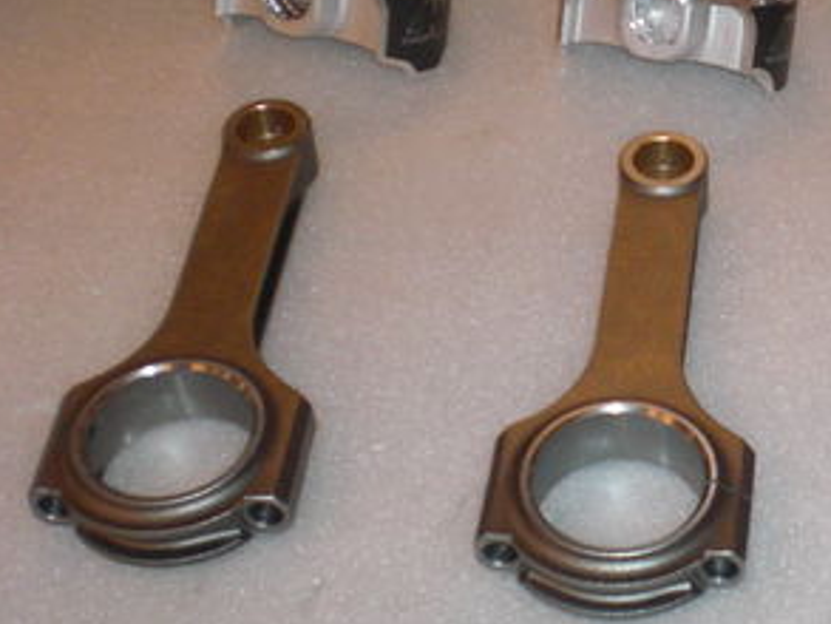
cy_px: 318
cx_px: 834
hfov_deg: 22.6
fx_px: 1993
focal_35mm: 83
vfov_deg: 17.8
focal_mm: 6.3
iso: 200
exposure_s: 1/60
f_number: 3.1
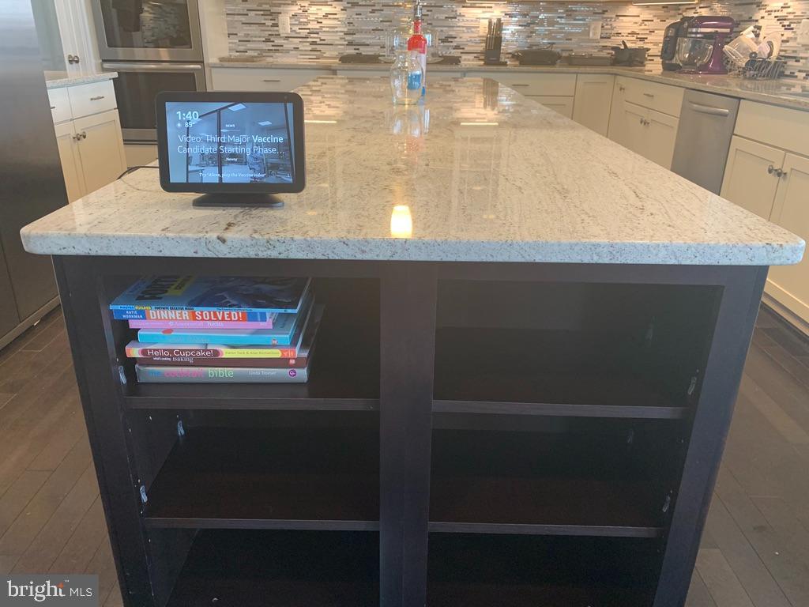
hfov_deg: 67.3
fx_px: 608
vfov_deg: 53.1
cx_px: 404
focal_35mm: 26
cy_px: 304
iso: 125
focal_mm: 4.25
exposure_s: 1/60
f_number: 1.8
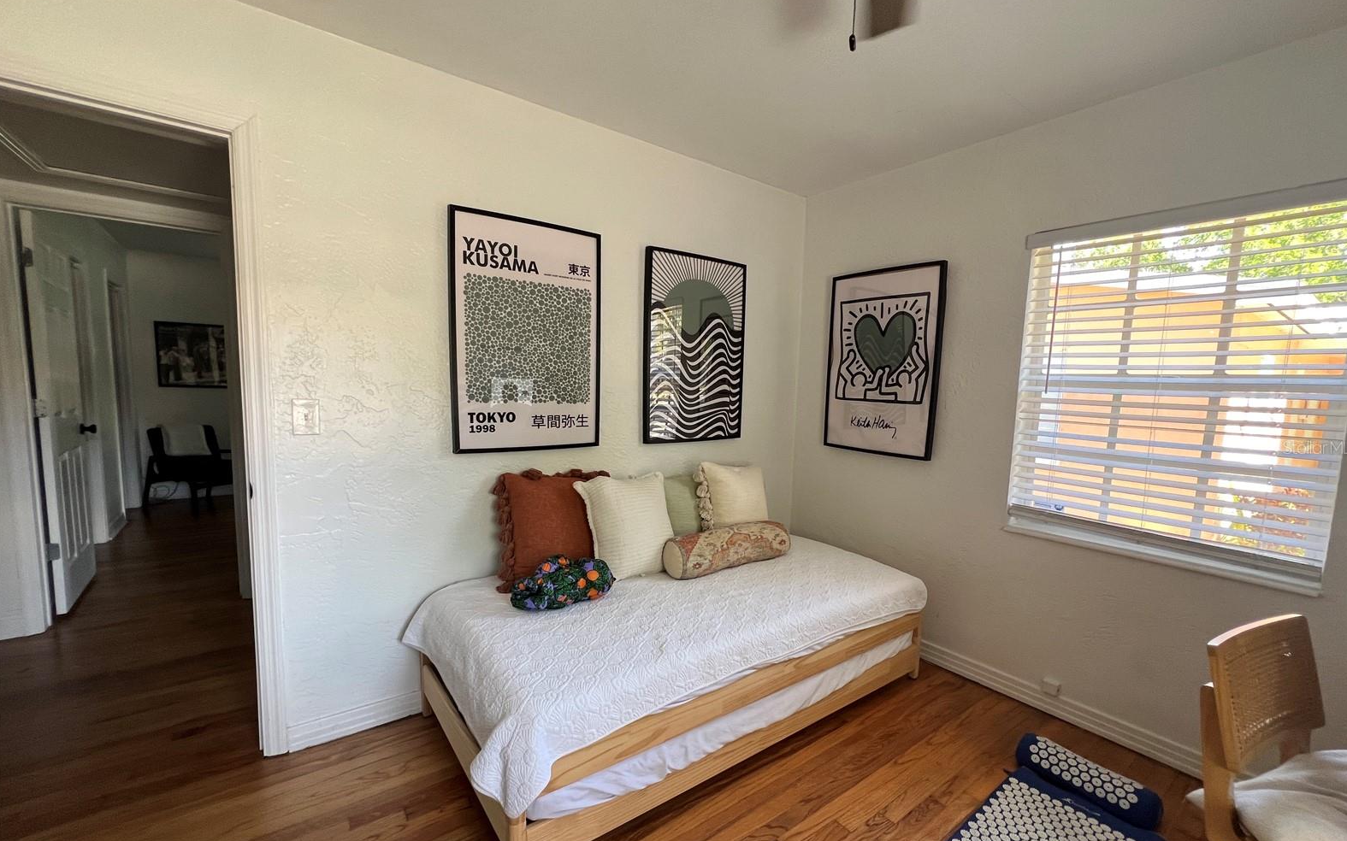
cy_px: 447
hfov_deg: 105.3
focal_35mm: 14
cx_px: 679
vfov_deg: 78.5
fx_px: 514
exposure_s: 1/99
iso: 125
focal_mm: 1.57
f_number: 1.8
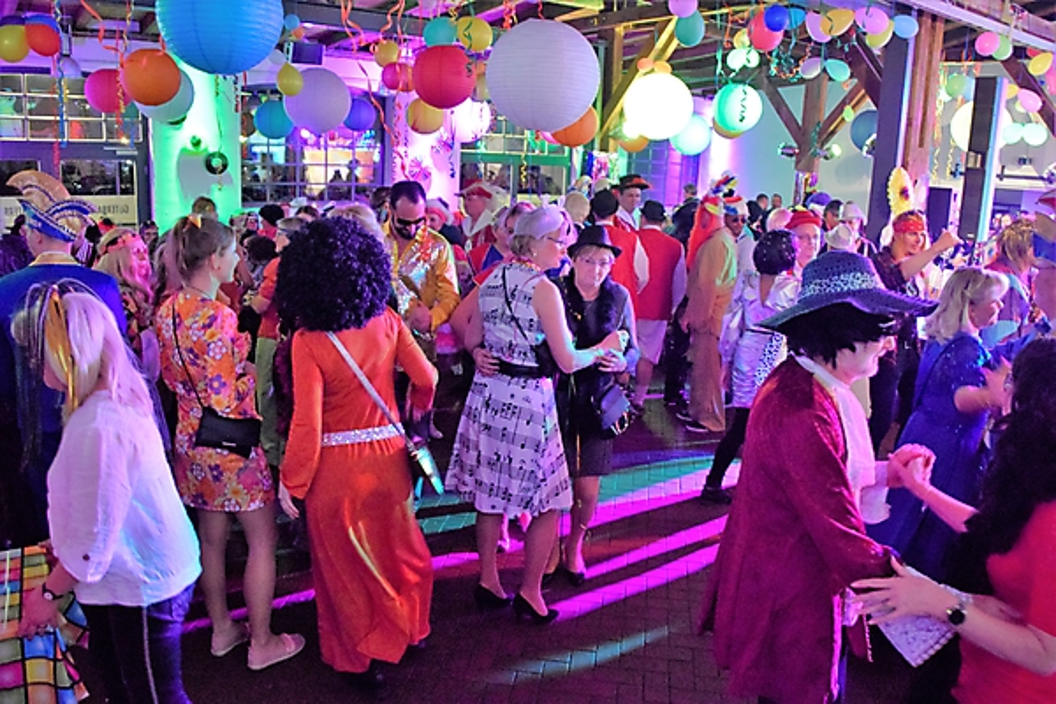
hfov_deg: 67.4
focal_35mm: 27
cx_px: 528
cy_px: 352
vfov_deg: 47.9
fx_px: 792
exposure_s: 1/60
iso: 3600
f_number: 3.5
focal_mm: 18
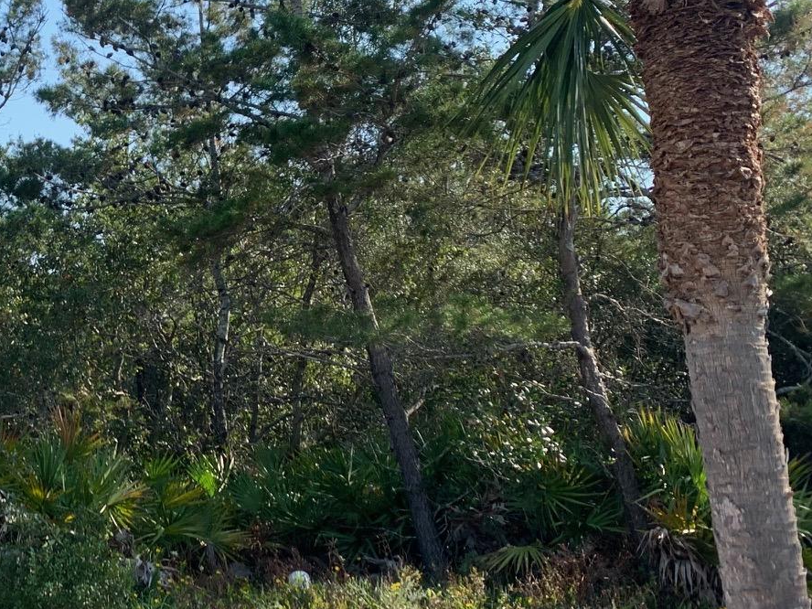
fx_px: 1384
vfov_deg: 24.7
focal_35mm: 59
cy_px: 219
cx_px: -92
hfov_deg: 29.3
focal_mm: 4.25
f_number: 1.8
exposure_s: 1/981
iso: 25
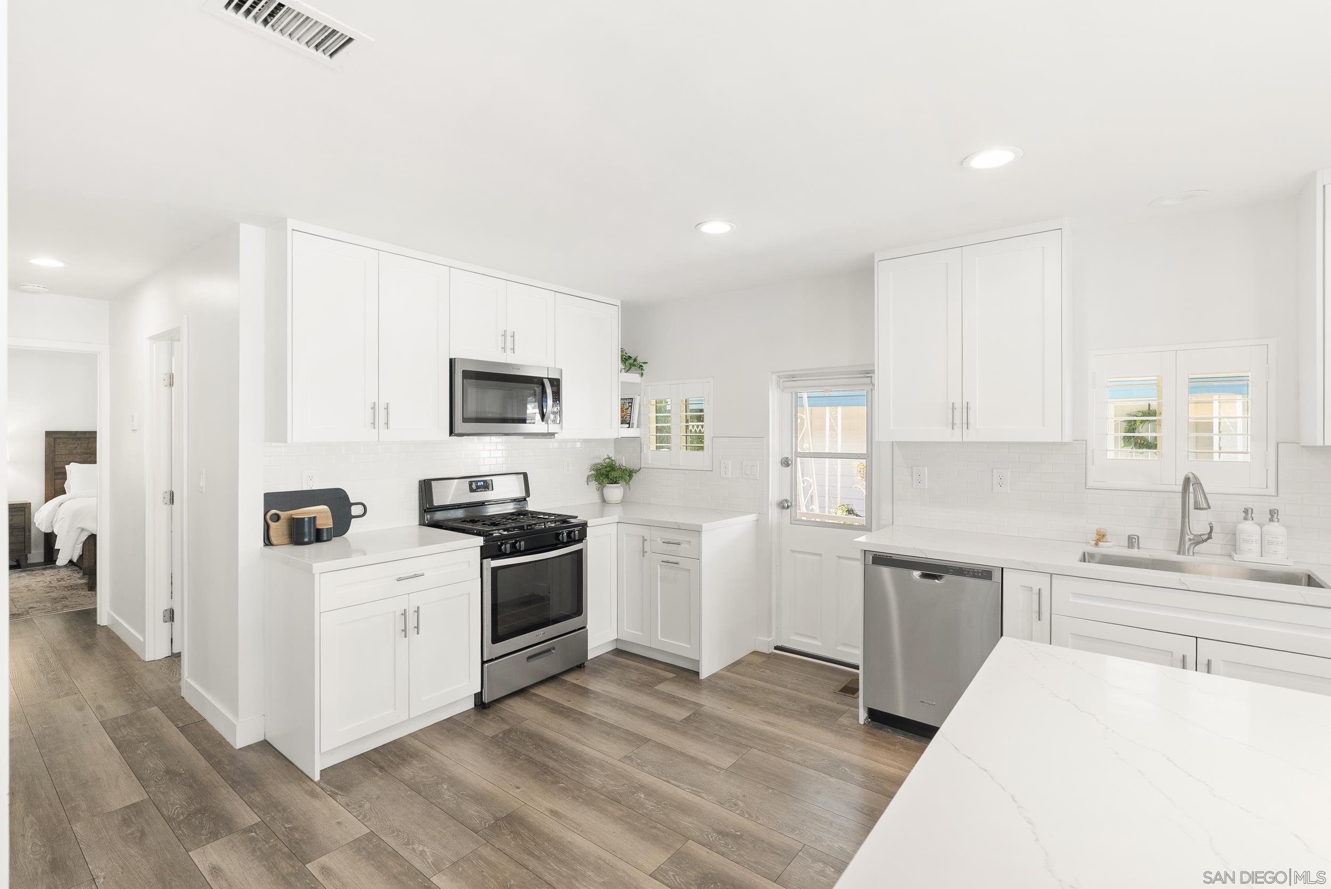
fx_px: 592
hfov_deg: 96.7
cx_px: 666
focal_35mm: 16
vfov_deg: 73.8
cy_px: 444
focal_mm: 16
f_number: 8
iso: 500
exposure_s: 1/8
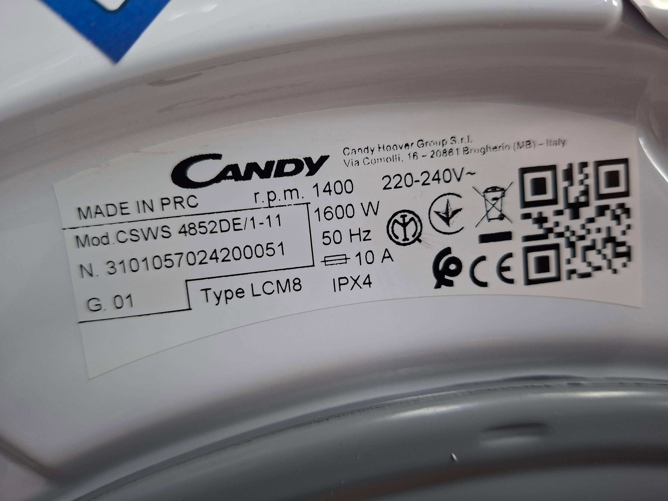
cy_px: 250
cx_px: 334
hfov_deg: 73.9
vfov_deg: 58.9
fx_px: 444
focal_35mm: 23
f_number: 1.8
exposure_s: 1/33
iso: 250
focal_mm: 5.54
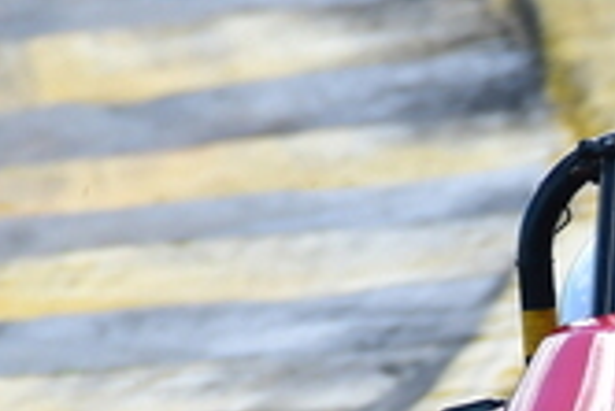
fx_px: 61826
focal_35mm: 3616
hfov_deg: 0.6
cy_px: 442
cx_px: 1056
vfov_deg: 0.4
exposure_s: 1/640
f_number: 7.1
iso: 500
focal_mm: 500
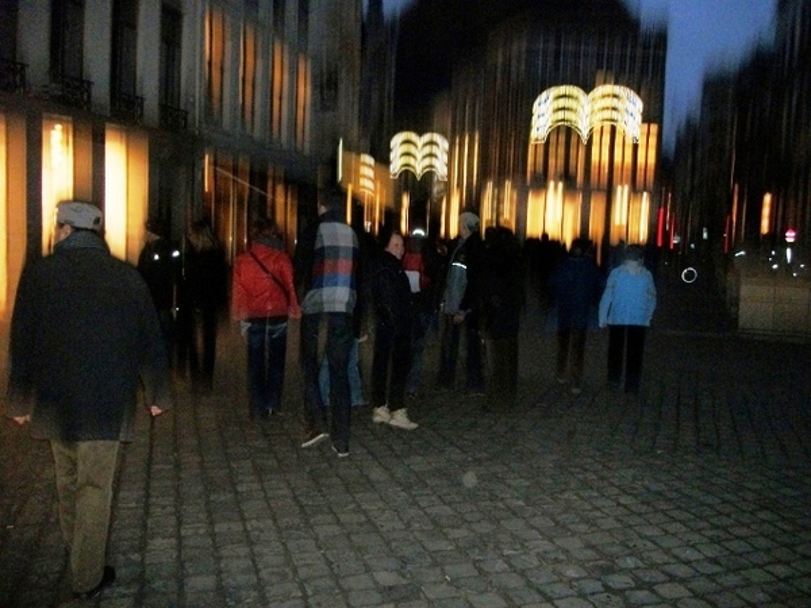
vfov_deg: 44.2
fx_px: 750
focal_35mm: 32
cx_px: 406
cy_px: 304
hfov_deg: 56.8
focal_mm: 5.7
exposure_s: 1/30
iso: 250
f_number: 2.9
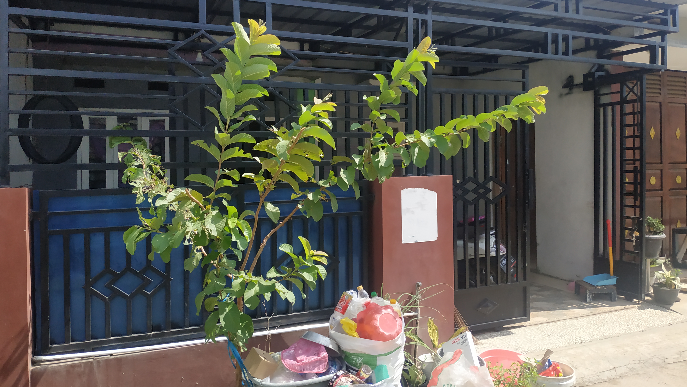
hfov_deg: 69.9
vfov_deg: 42.8
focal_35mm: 27
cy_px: 165
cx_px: 341
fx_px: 492
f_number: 1.9
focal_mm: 3.94
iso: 250
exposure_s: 1/2054
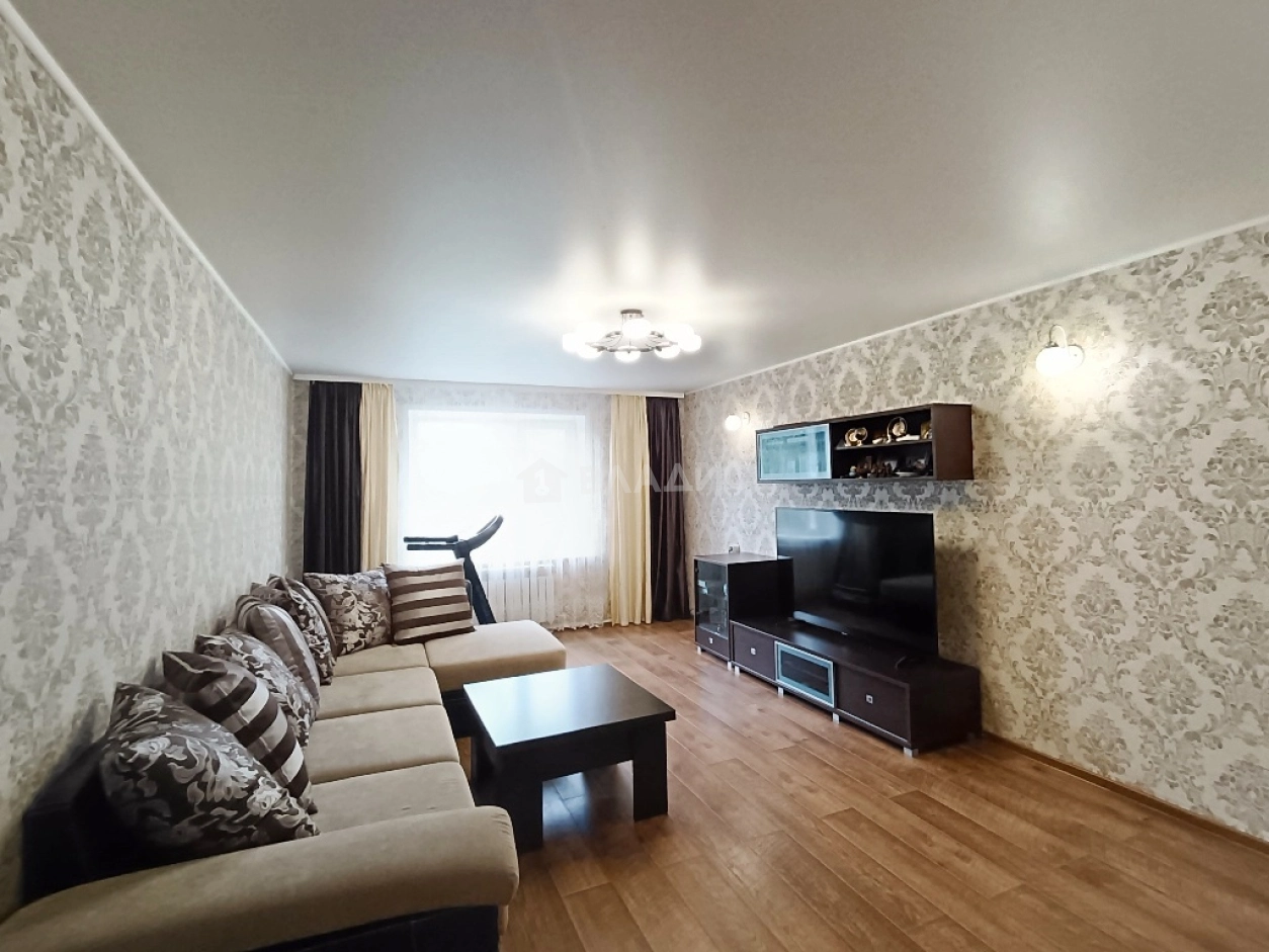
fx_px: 623
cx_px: 634
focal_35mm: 17
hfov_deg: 91.0
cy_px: 476
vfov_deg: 74.7
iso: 827
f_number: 2.2
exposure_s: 1/50
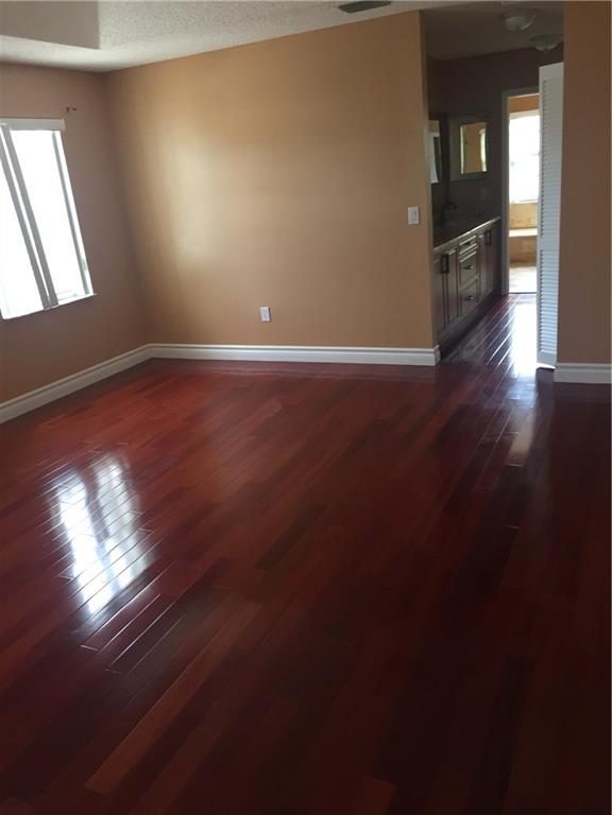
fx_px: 684
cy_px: 408
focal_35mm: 29
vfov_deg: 61.7
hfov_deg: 48.2
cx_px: 306
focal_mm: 4.15
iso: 64
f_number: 2.2
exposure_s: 1/30
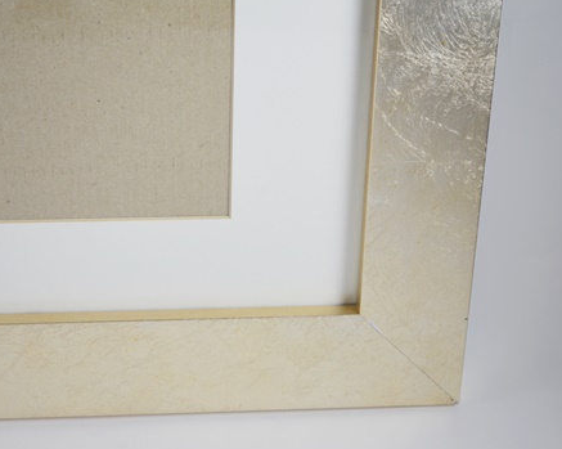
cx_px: 235
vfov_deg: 17.2
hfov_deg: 21.5
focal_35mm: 89
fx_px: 1479
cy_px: 242
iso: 200
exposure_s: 1/125
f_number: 5.6
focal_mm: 46
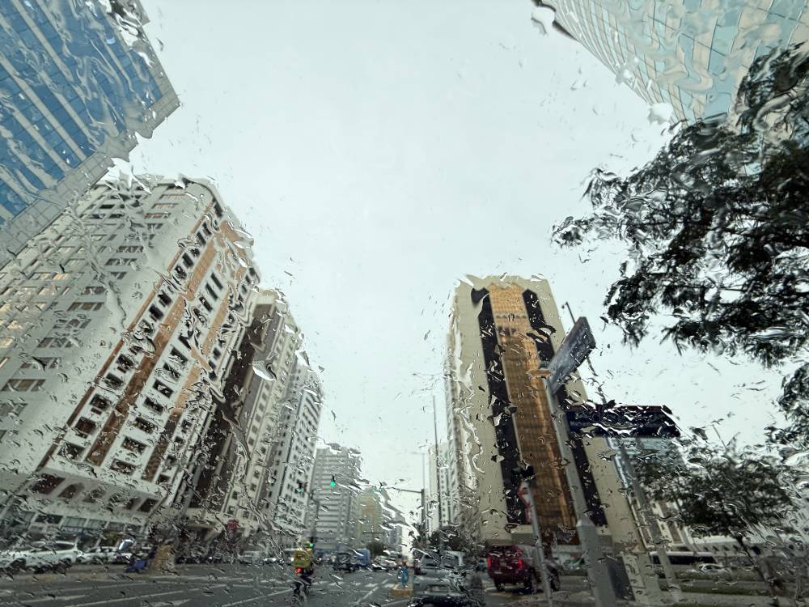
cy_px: 304
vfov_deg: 85.7
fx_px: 327
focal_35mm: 14
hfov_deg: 102.1
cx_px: 404
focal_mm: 2.22
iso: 50
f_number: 2.2
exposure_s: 1/288
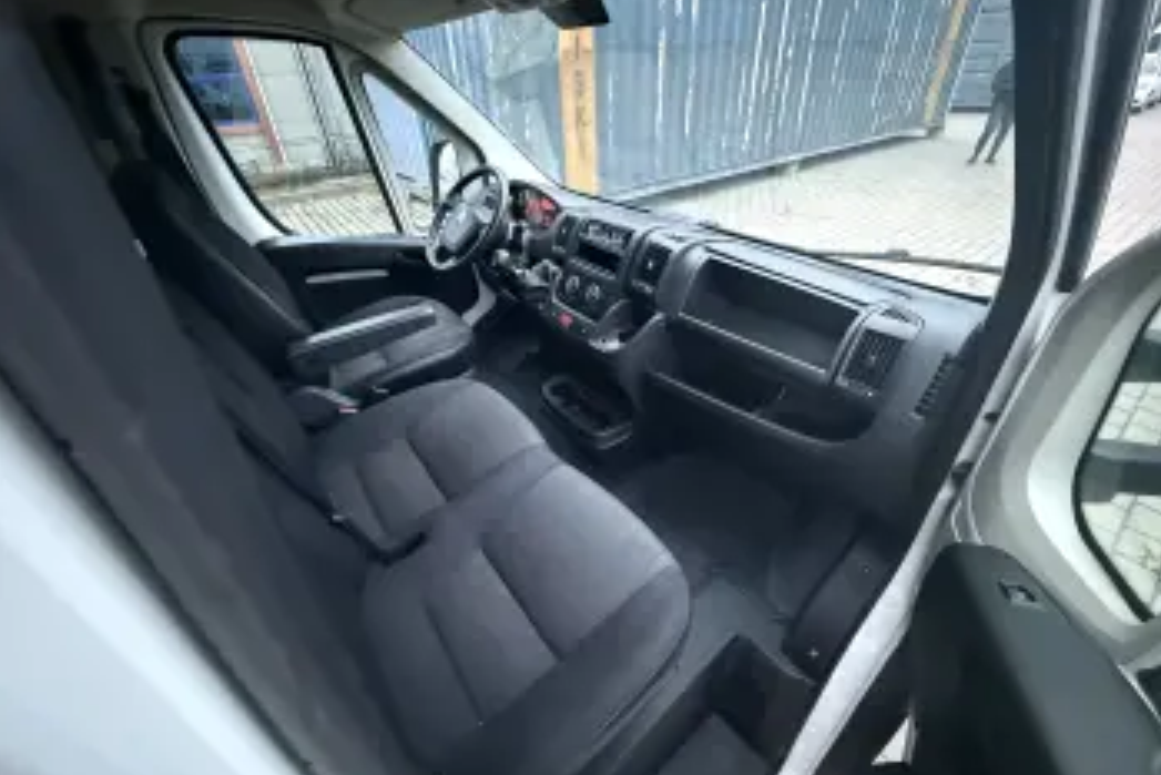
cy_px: 356
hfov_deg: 100.4
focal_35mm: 15
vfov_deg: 77.2
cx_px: 592
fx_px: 484
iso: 1600
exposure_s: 1/40
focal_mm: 2.22
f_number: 2.2
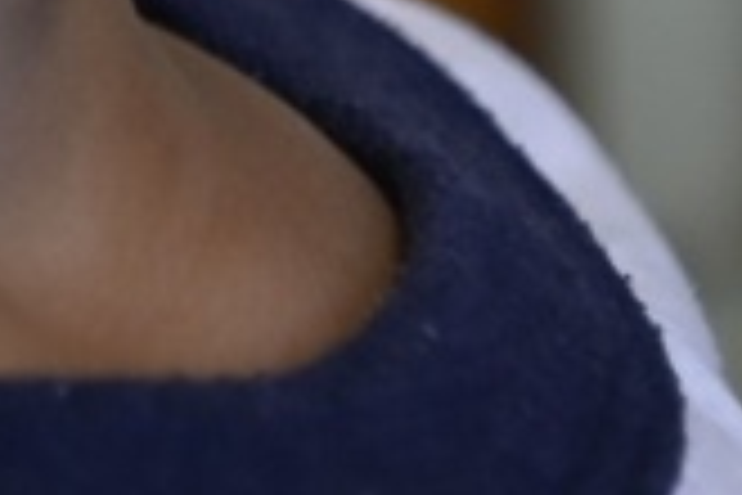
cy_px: -1264
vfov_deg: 5.6
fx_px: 4575
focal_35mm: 222
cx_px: -1363
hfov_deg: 8.1
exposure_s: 1/125
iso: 500
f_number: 3.2
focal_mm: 30
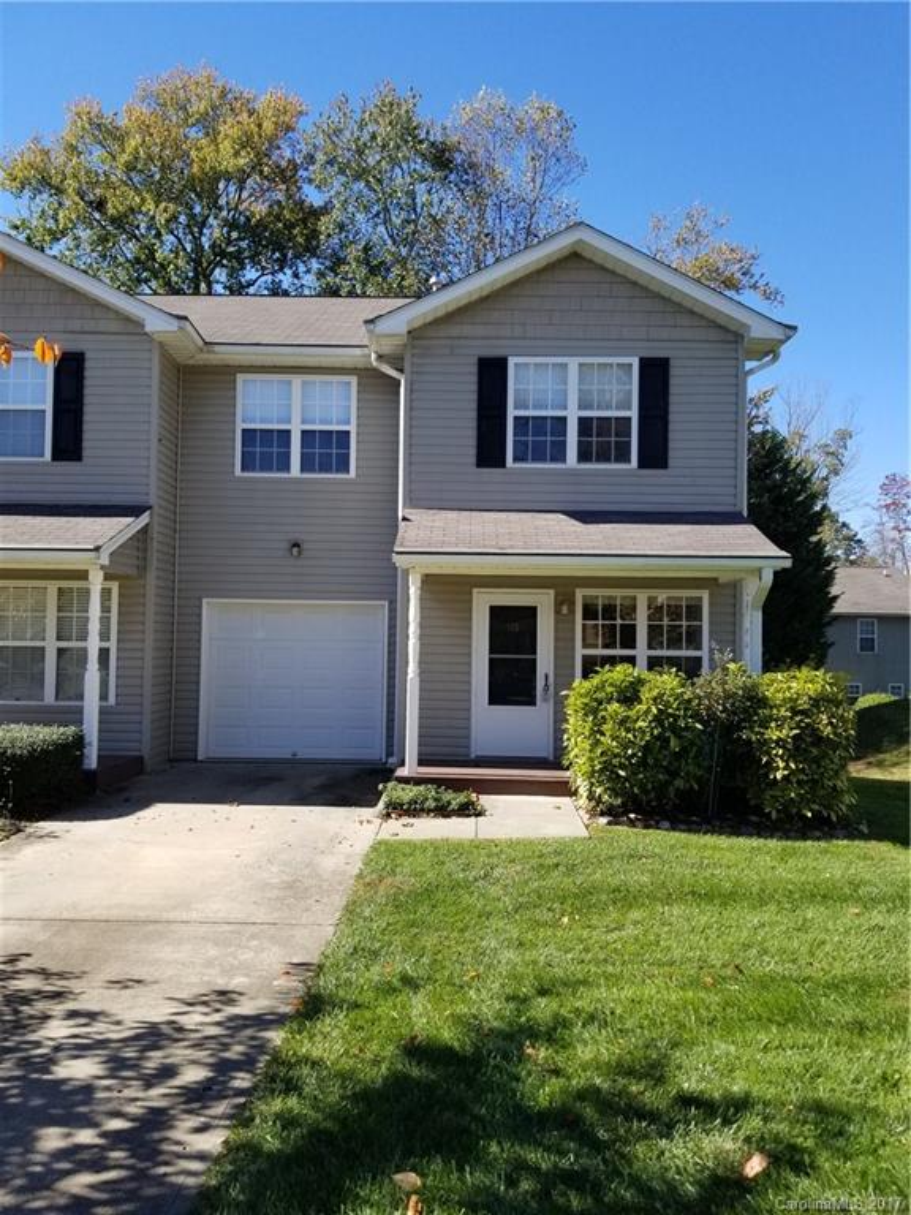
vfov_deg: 67.3
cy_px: 608
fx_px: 912
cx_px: 456
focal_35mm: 26
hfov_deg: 53.1
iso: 50
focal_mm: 4.3
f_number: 1.7
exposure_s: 1/1184
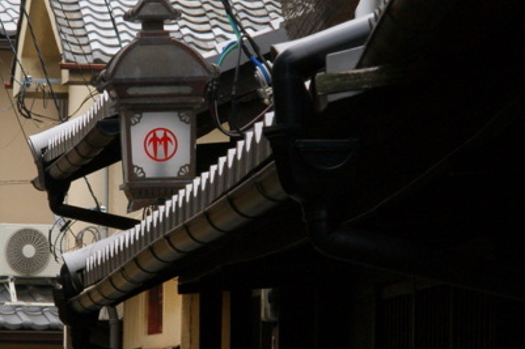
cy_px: 152
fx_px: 4741
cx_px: 169
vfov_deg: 4.2
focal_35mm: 325
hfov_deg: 6.3
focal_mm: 85
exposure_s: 1/125
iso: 400
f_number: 16
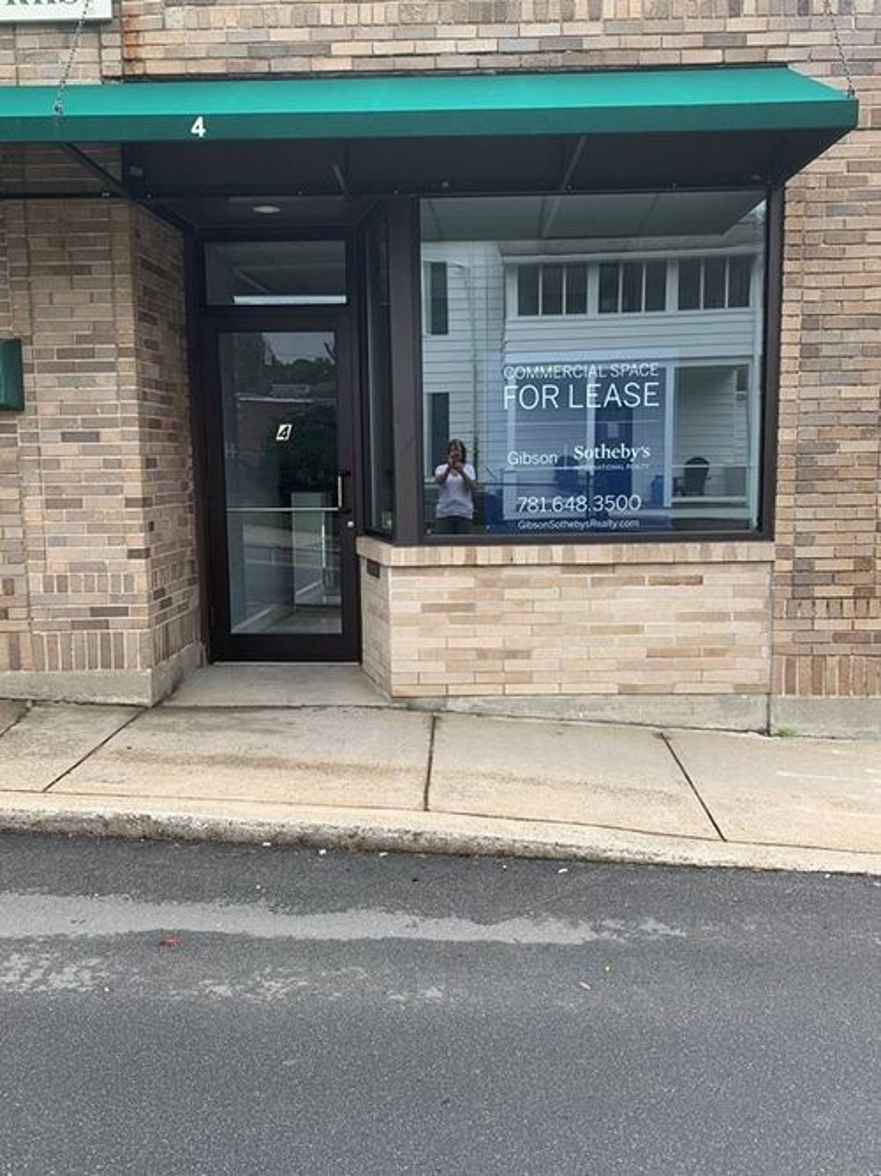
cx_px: 440
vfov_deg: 67.3
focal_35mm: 26
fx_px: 883
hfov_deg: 53.0
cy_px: 588
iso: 25
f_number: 1.8
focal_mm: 4.25
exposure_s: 1/325
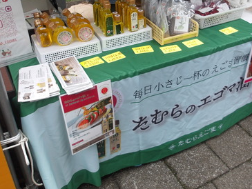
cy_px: 71
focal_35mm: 37
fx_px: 269
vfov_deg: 38.5
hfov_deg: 49.8
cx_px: 151
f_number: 3
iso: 100
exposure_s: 1/242
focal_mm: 4.9
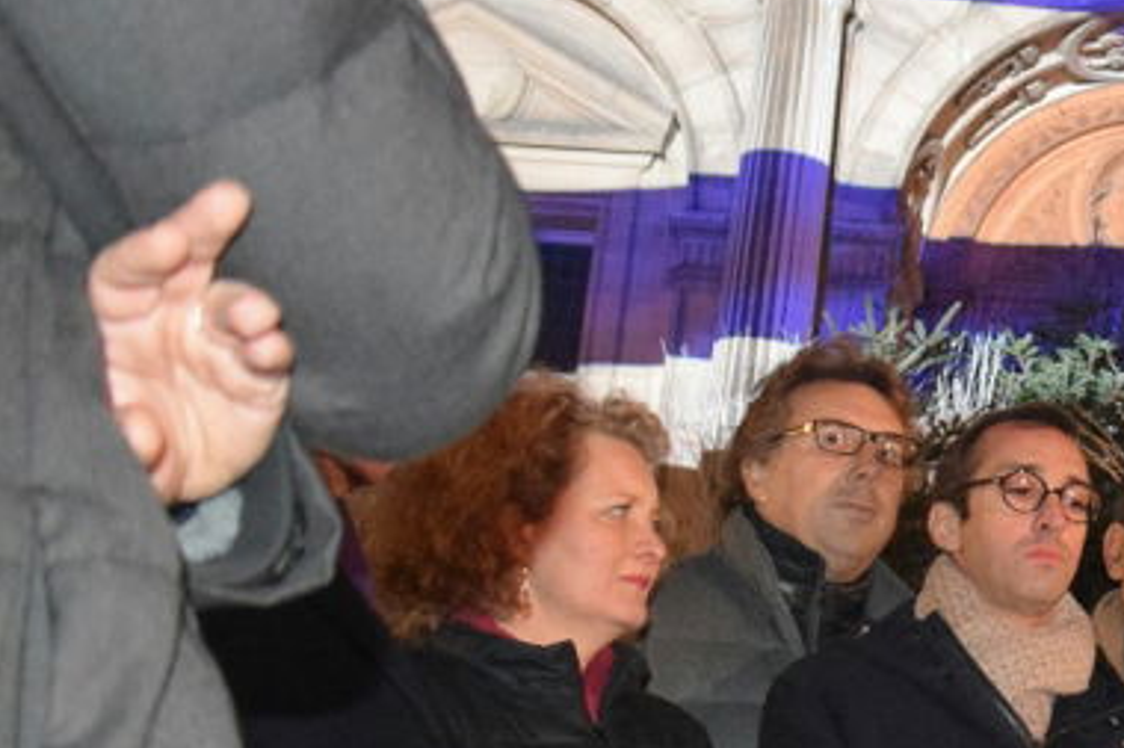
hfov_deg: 20.1
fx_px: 2840
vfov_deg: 15.0
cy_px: 551
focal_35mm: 91
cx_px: 1559
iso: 3200
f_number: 3.5
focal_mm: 18
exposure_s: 1/30
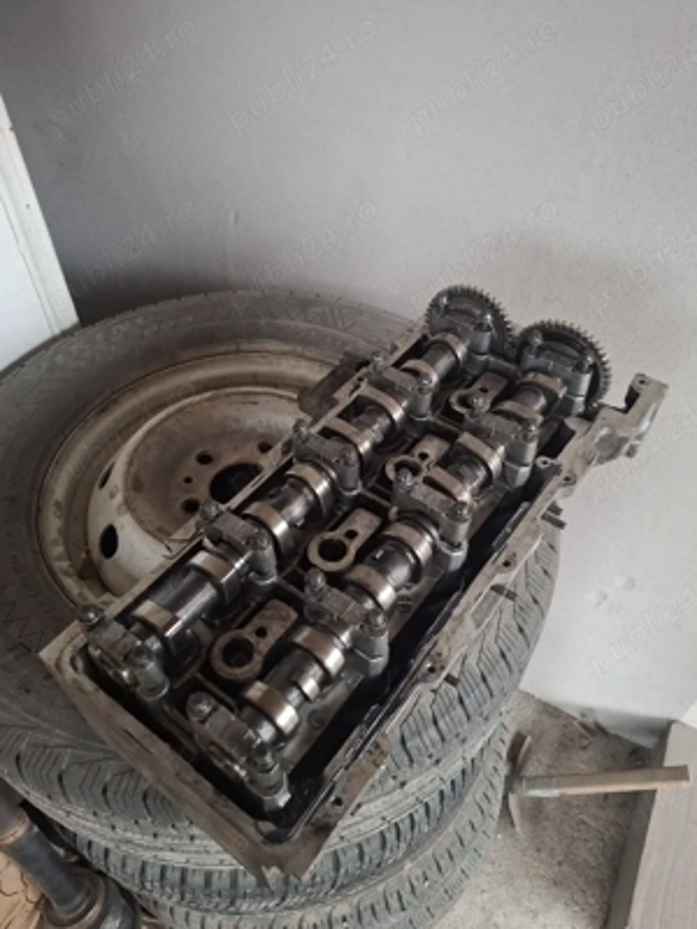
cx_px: 348
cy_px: 464
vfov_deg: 69.4
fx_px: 671
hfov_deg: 54.9
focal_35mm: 25
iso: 320
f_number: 1.8
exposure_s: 1/25
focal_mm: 4.69
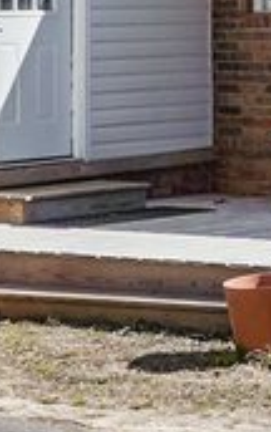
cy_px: -21
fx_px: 2285
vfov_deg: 10.7
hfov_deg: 6.6
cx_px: 467
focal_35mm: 194
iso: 100
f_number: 8
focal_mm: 16
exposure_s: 1/400
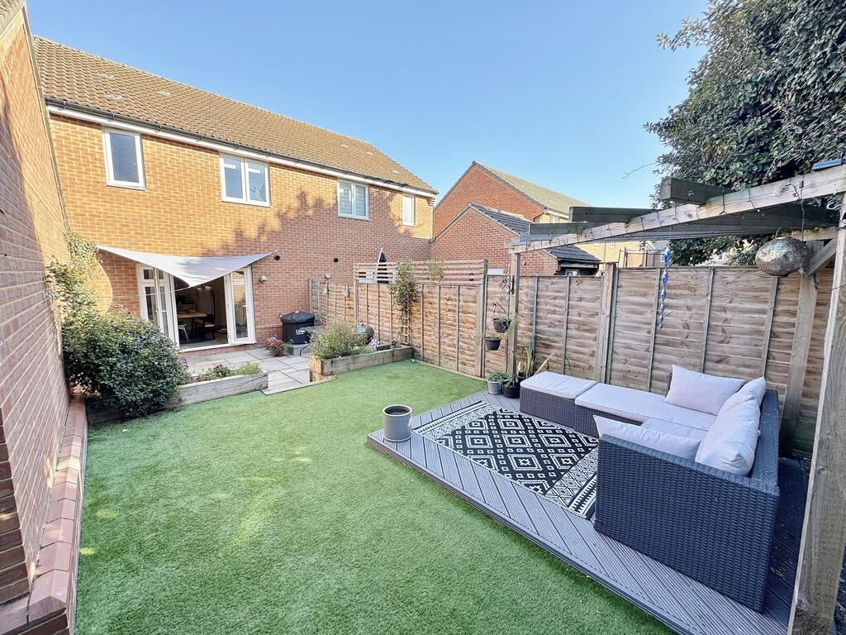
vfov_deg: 85.7
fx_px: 342
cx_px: 423
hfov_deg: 102.1
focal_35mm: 14
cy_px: 318
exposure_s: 1/169
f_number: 2.2
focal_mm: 2.22
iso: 40
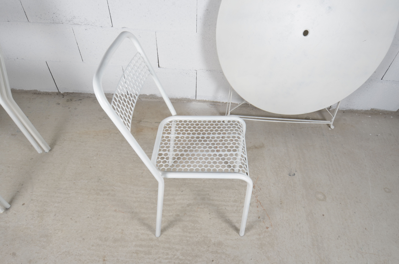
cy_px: 132
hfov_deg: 77.4
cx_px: 200
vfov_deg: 55.9
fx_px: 249
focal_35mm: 22
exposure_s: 1/125
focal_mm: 15
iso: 100
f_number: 11
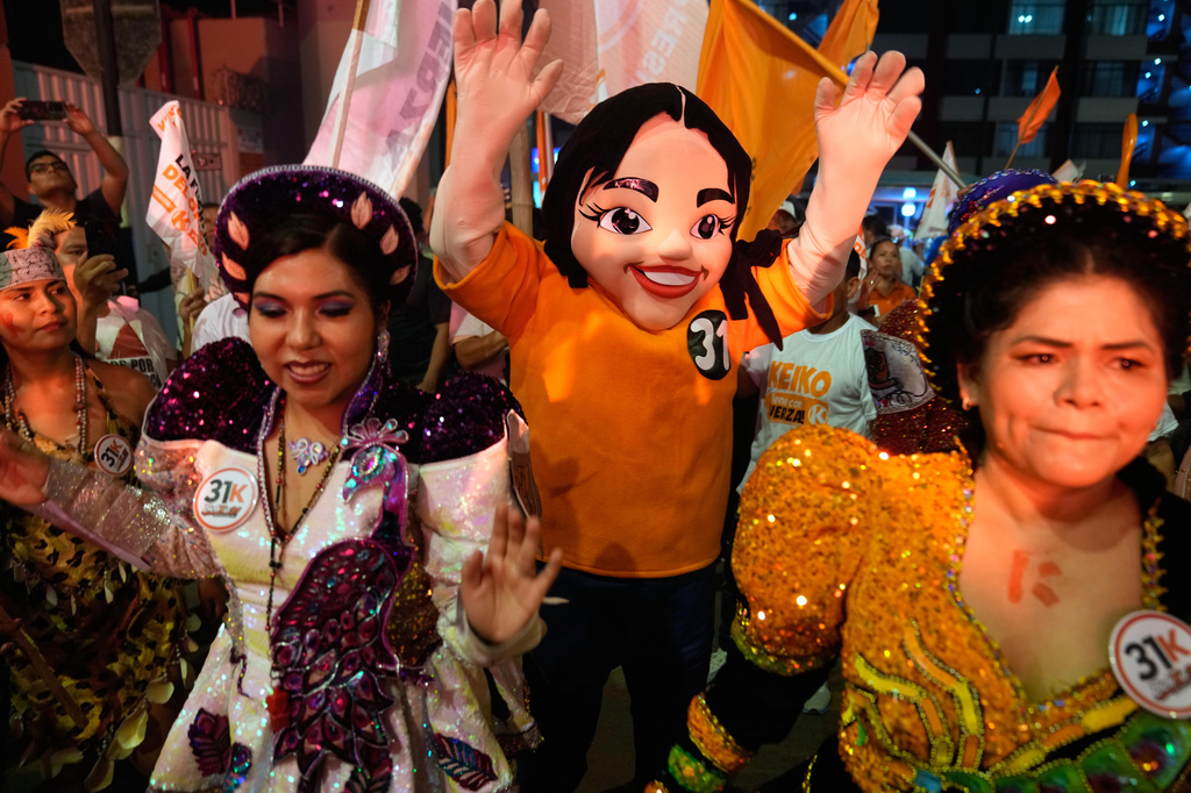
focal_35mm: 24
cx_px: 596
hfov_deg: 73.8
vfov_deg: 53.1
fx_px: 794
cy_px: 396
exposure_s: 1/125
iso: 2500
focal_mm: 24
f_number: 2.8
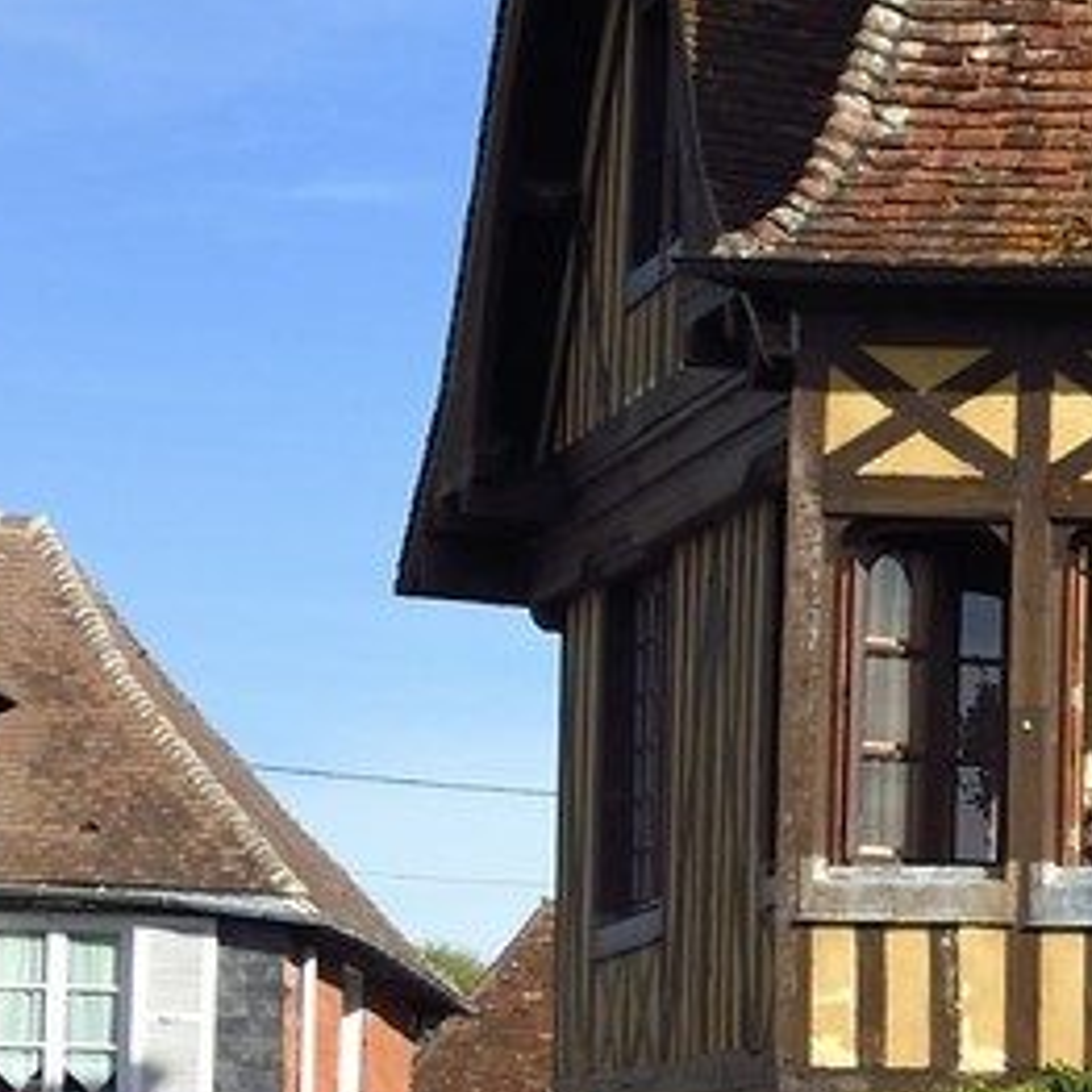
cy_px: 1242
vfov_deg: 12.7
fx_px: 4818
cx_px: 3272
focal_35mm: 135
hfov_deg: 9.8
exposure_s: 1/250
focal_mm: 26
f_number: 11
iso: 200
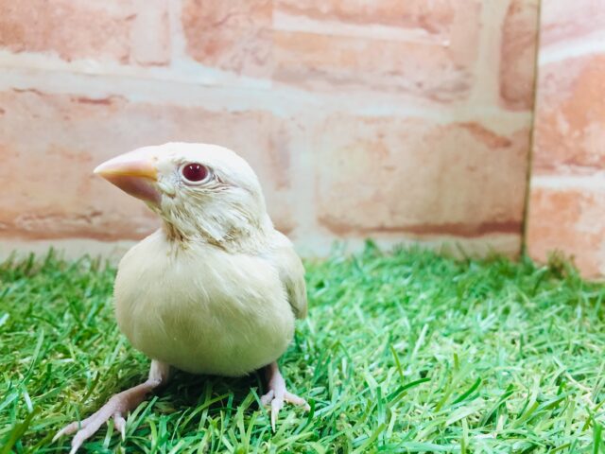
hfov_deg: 61.7
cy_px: 227
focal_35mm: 29
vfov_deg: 48.2
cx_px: 302
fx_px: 507
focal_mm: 4.15
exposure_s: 1/30
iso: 125
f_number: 2.2
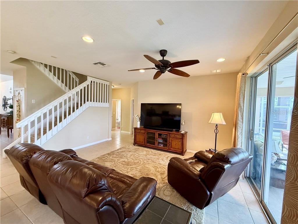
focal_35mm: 14
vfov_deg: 85.7
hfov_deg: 102.1
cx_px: 149
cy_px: 112
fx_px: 121
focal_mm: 2.22
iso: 320
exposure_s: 1/60
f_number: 2.2
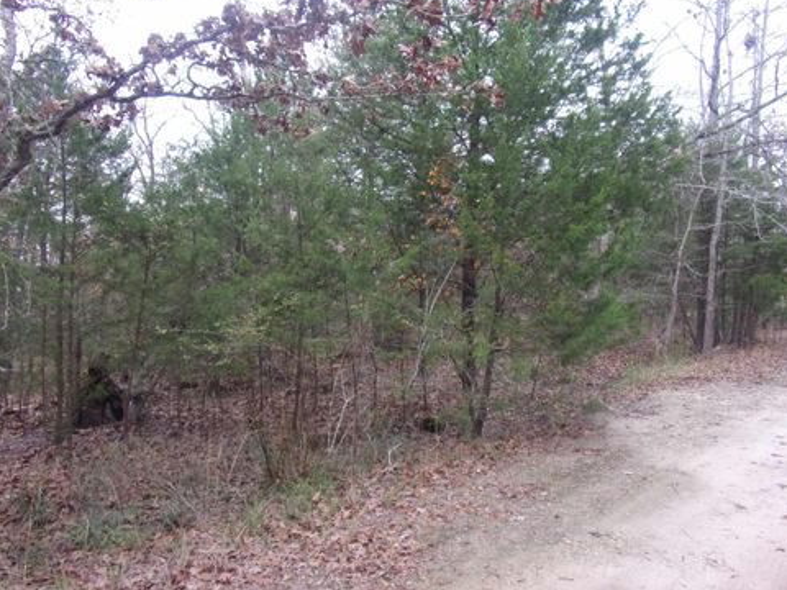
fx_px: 568
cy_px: 296
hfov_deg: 69.4
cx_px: 380
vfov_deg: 54.9
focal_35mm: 25
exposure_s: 1/58
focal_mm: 4.3
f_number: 3.3
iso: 80
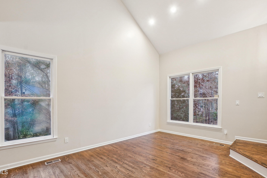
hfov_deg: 96.7
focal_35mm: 16
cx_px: 136
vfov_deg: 73.7
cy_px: 86
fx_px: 119
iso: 400
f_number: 8
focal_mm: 10
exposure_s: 1/6
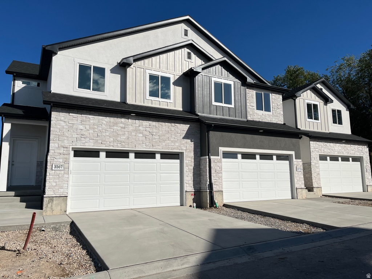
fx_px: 279
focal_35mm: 26
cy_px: 140
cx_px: 186
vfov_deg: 53.1
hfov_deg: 67.3
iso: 50
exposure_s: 1/10870
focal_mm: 5.1
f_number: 1.6
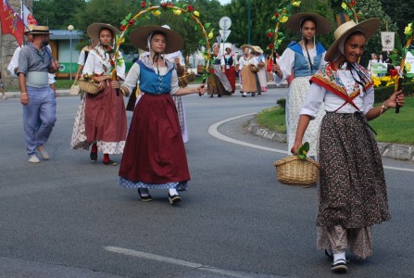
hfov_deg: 23.2
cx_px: 344
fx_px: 991
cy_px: 91
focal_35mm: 86
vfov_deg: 15.9
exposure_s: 1/160
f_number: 6.3
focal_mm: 32
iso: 100
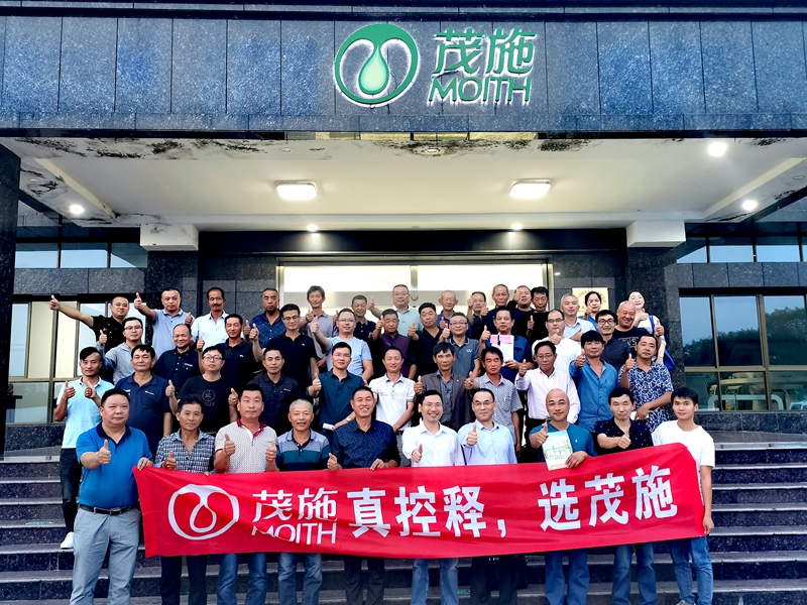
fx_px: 746
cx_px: 404
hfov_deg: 56.8
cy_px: 302
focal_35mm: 32
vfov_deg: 44.2
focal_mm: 5.58
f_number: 1.8
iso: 200
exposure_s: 1/50
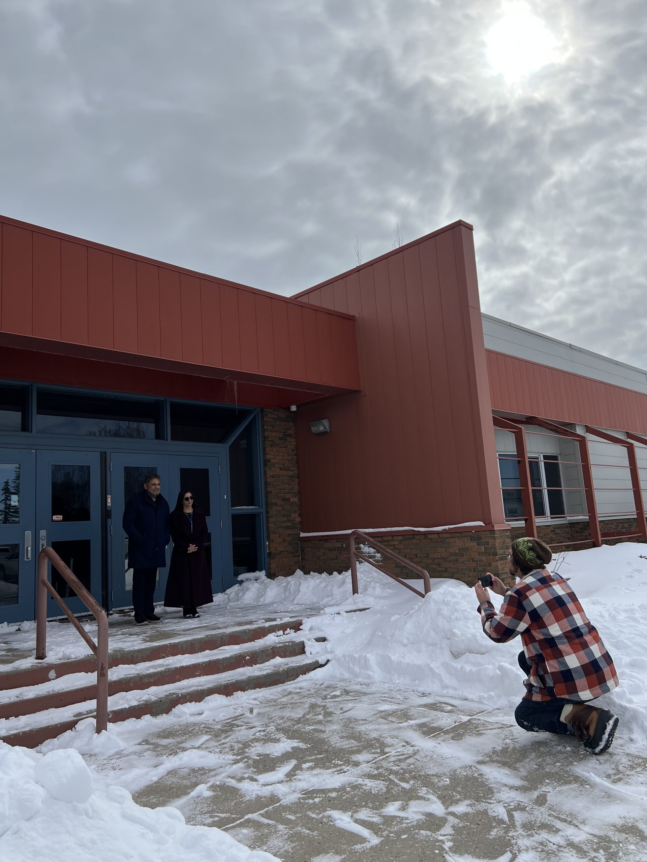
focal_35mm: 26
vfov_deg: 67.3
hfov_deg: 53.1
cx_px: 324
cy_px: 431
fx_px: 648
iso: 50
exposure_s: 1/14286
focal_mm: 5.7
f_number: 1.5
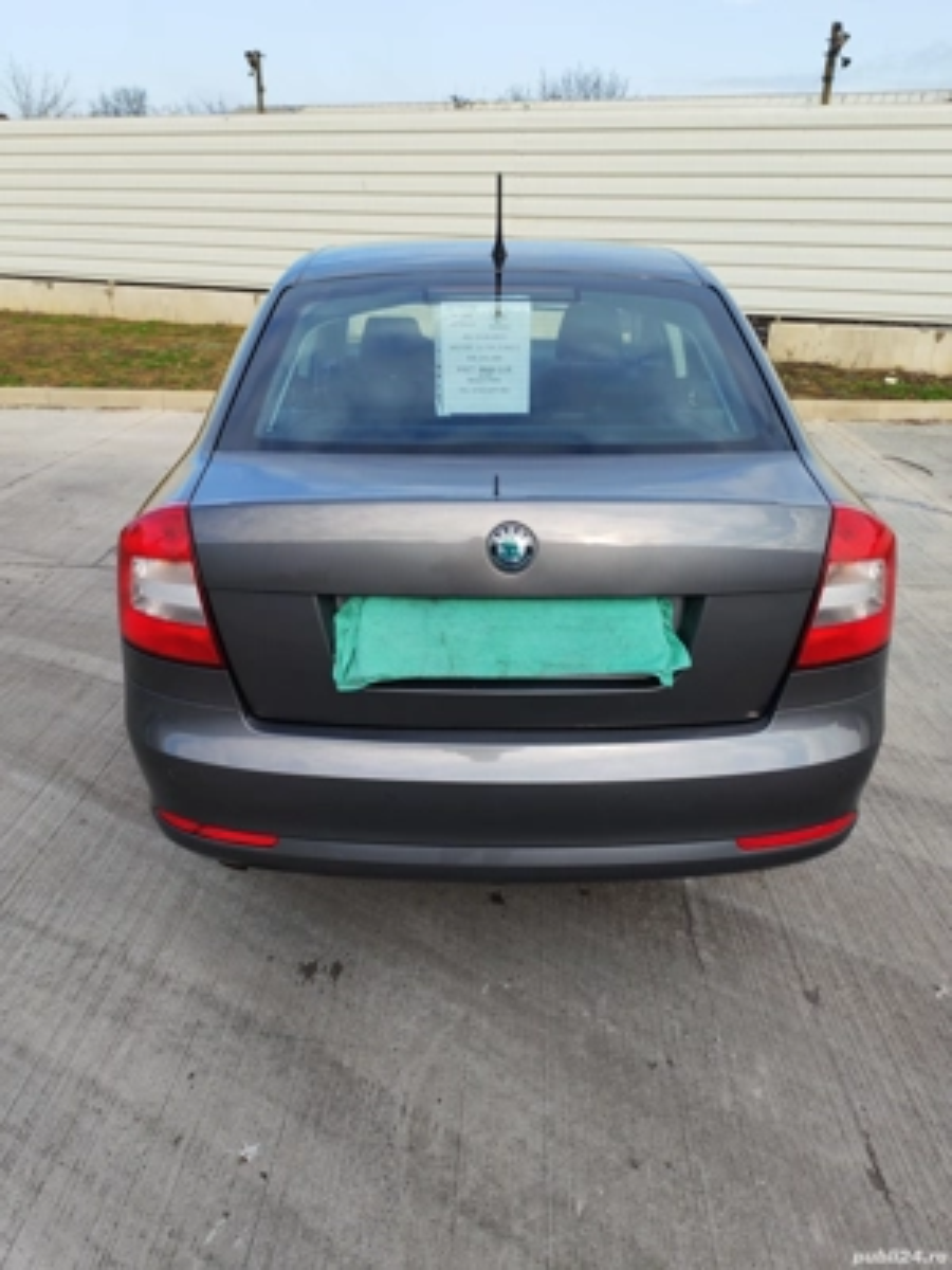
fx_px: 990
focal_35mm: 27
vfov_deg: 65.3
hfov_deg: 51.4
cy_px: 635
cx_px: 476
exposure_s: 1/250
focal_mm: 6.12
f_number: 1.9
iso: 50
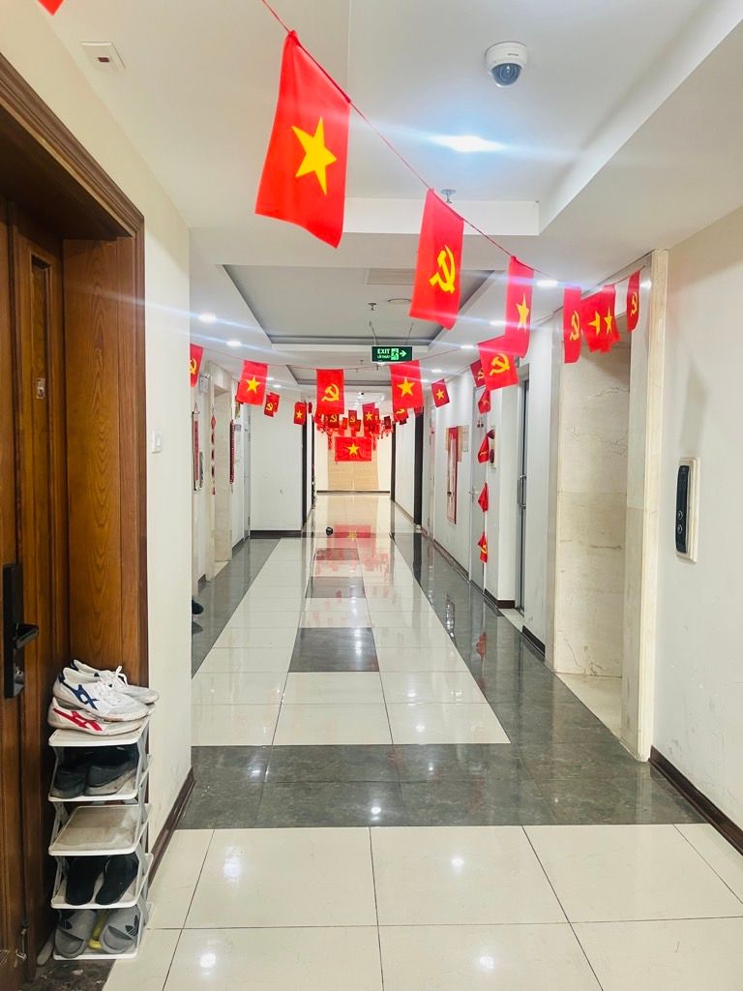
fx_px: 744
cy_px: 496
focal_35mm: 26
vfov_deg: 67.3
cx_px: 372
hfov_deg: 53.1
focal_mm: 5.1
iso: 80
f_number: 1.6
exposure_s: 1/50
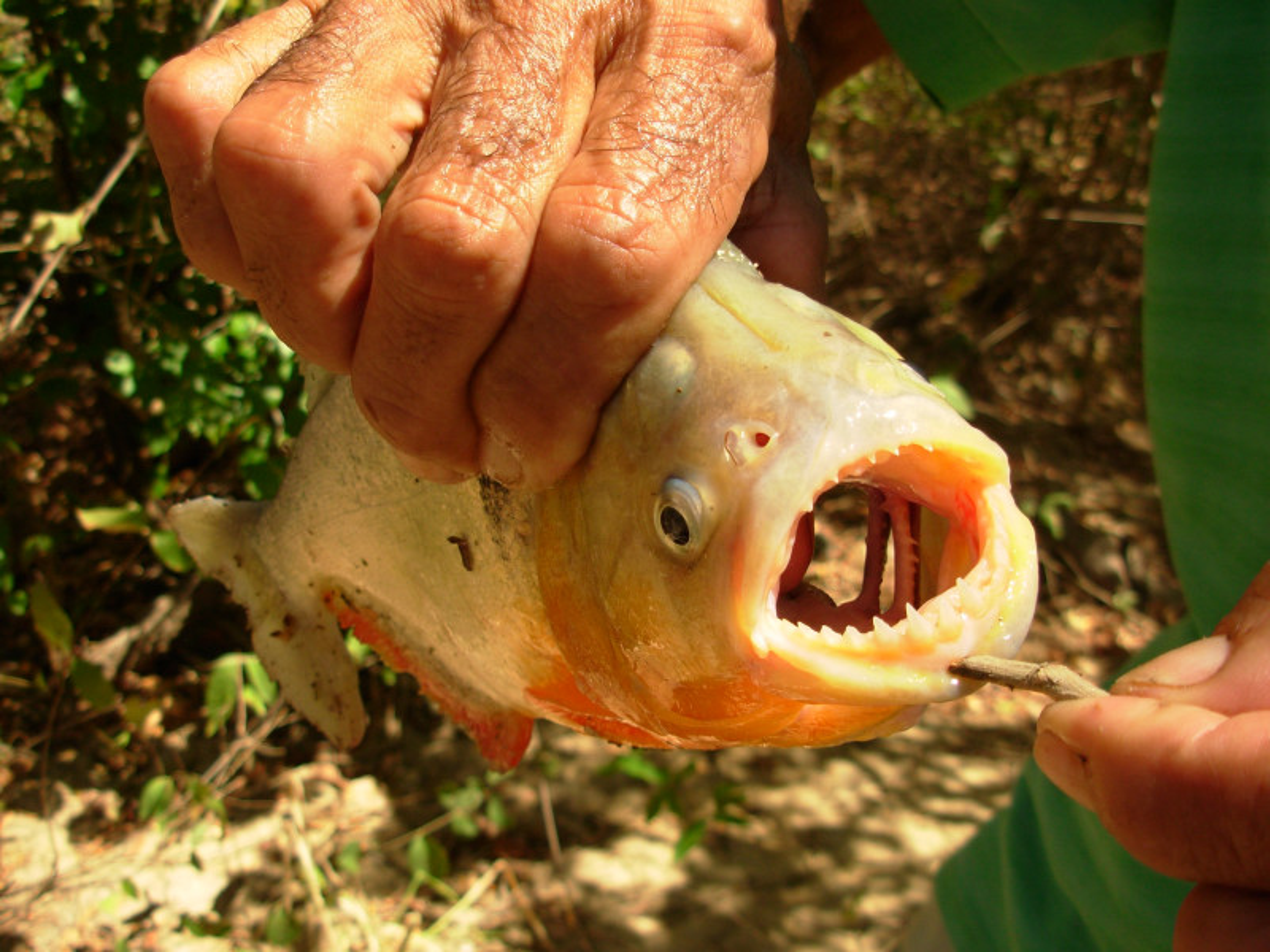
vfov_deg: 37.7
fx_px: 1394
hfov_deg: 49.0
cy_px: 476
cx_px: 635
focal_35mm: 38
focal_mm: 6.3
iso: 50
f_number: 2.9
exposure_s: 1/512
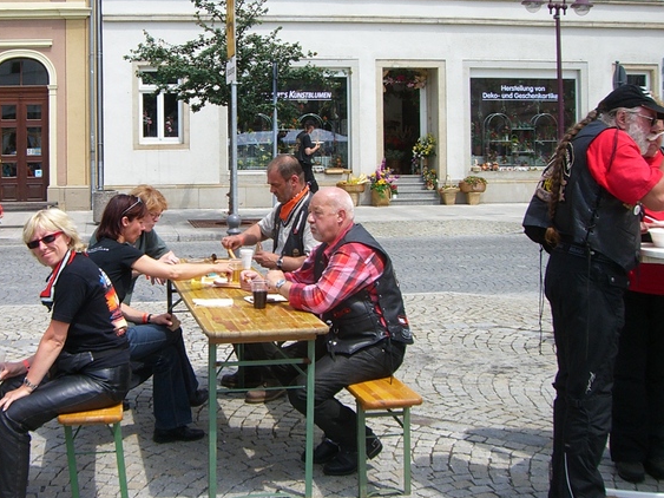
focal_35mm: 54
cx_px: 230
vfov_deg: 26.9
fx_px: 1036
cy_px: 178
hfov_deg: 35.3
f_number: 4.3
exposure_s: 1/400
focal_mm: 6.2
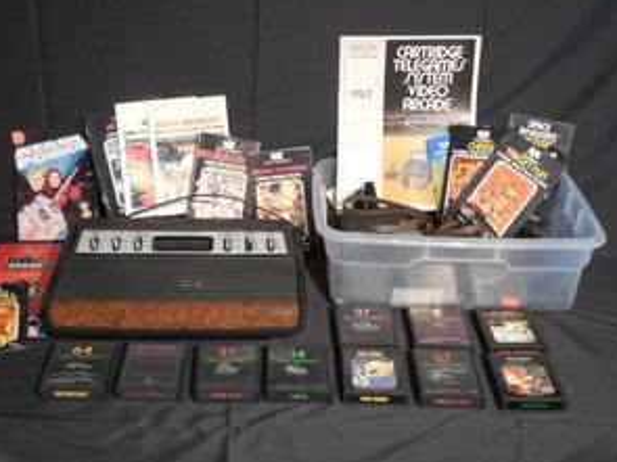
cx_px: 283
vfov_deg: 29.1
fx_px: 891
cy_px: 210
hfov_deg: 38.2
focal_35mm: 50
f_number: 3.9
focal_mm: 7.8
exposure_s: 1/25
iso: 400
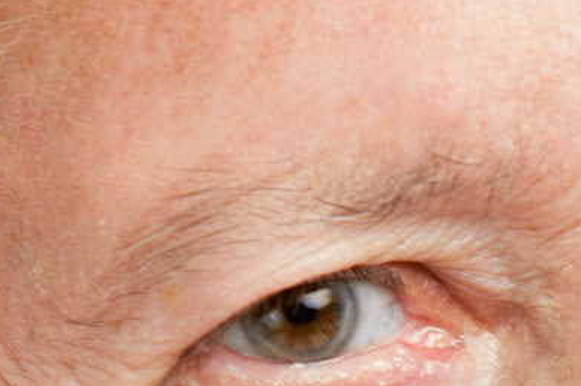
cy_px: 668
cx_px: 1148
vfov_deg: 2.5
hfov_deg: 3.8
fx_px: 8736
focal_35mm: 542
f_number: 5.6
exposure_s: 1/160
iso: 200
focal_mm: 70
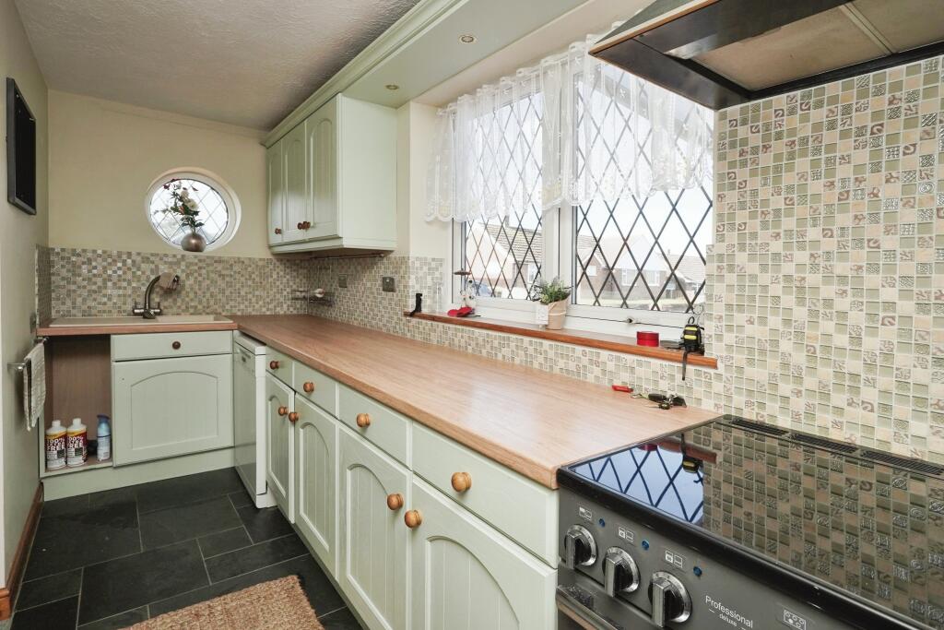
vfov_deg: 67.4
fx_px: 472
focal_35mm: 18
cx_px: 472
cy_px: 315
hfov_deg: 90.0
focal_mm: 12.5
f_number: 8
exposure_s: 1/125
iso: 400
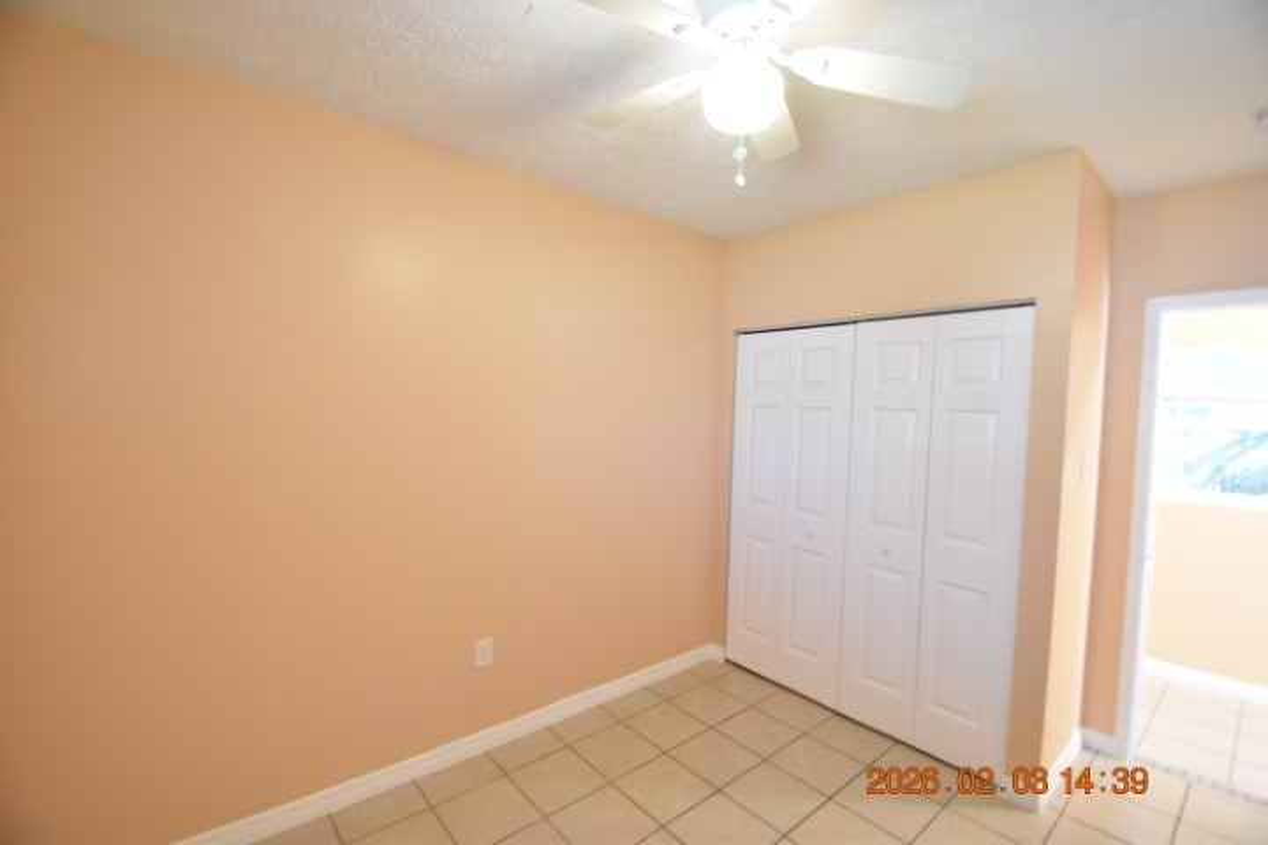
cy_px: 422
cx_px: 634
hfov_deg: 100.4
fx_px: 528
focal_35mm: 15
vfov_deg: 77.3
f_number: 3.5
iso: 800
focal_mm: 10
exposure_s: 1/15
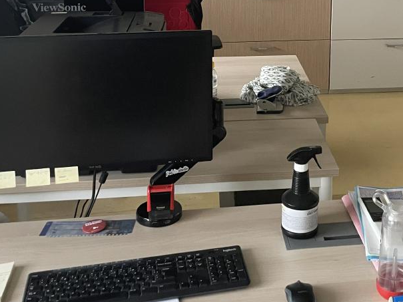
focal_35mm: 55
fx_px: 640
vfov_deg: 25.2
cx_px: 306
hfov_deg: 34.1
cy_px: -7
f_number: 1.6
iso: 400
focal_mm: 4.2
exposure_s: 1/60
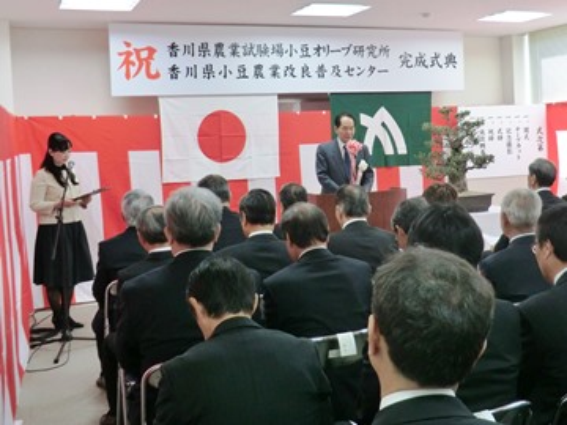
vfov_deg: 41.8
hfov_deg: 54.0
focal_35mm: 34
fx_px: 557
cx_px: 284
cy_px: 212
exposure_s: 1/60
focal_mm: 6.1
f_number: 3.6
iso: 160
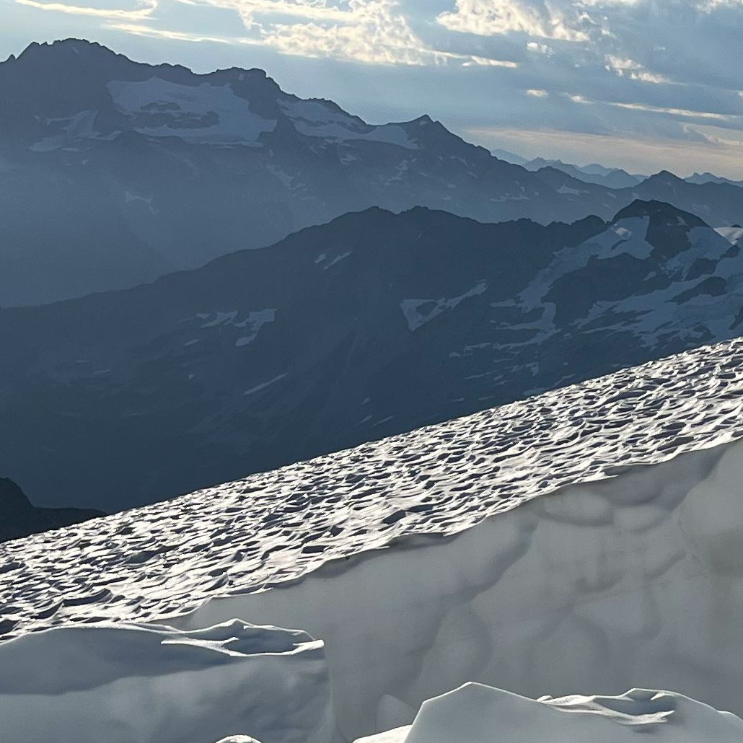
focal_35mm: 90
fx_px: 2186
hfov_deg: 16.9
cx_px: 1210
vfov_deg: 18.8
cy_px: 739
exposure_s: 1/9091
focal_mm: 5.1
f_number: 1.6
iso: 50
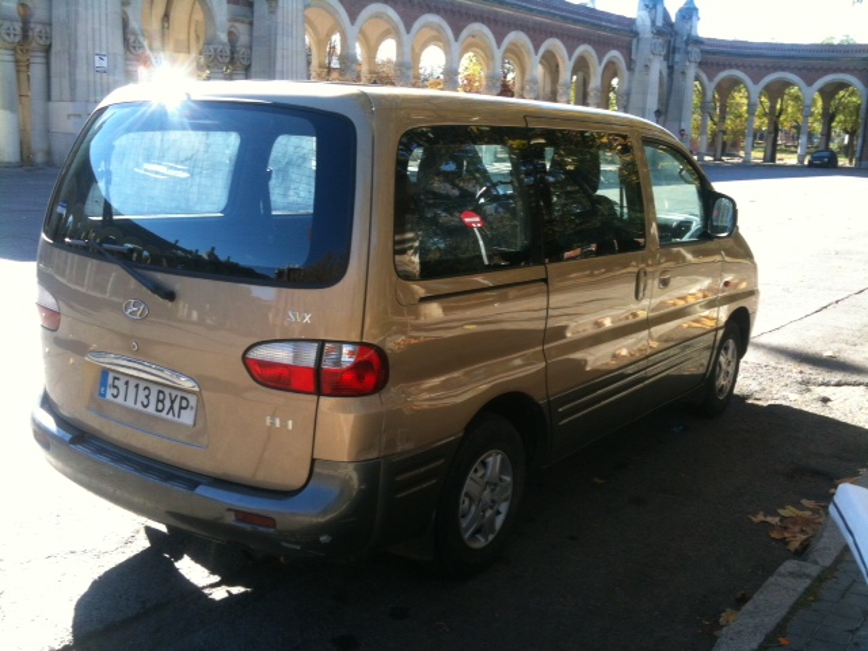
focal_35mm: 35
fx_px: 878
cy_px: 326
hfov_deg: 52.6
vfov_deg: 40.7
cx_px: 434
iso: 64
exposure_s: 1/174
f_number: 2.8
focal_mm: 3.85
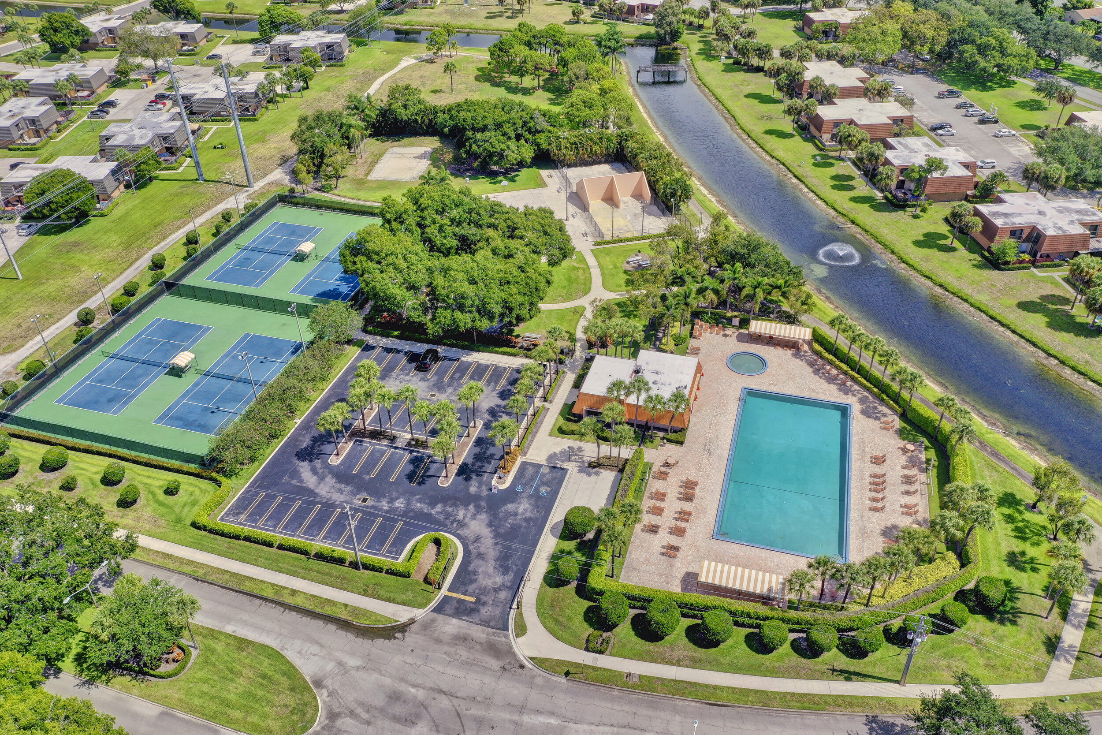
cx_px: 551
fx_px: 857
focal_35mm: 28
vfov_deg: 46.4
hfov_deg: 65.5
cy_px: 368
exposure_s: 1/500
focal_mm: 10.3
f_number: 5.6
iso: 100
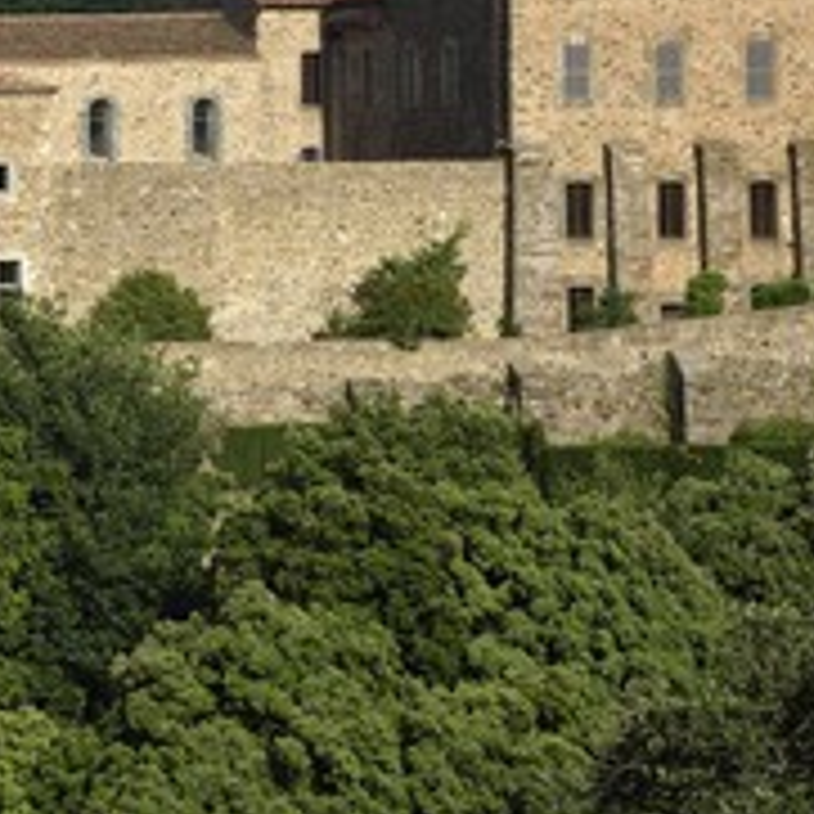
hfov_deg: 5.9
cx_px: -4
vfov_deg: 5.9
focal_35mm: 296
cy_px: 225
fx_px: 7875
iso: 200
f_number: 13
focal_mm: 150
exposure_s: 1/200
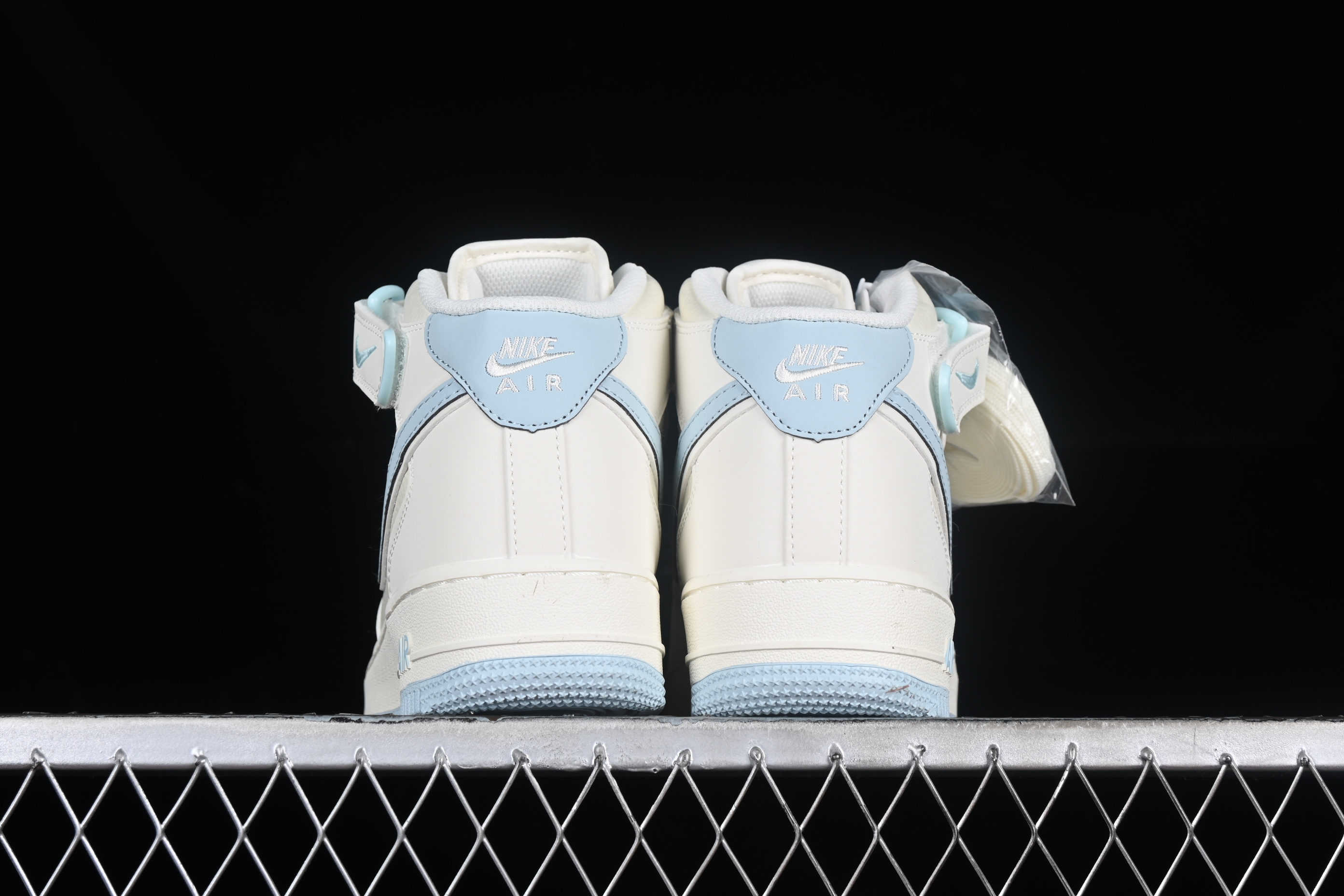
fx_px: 2800
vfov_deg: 18.2
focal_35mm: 75
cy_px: 448
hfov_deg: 27.0
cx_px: 672
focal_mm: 50
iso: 160
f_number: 8
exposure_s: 1/80
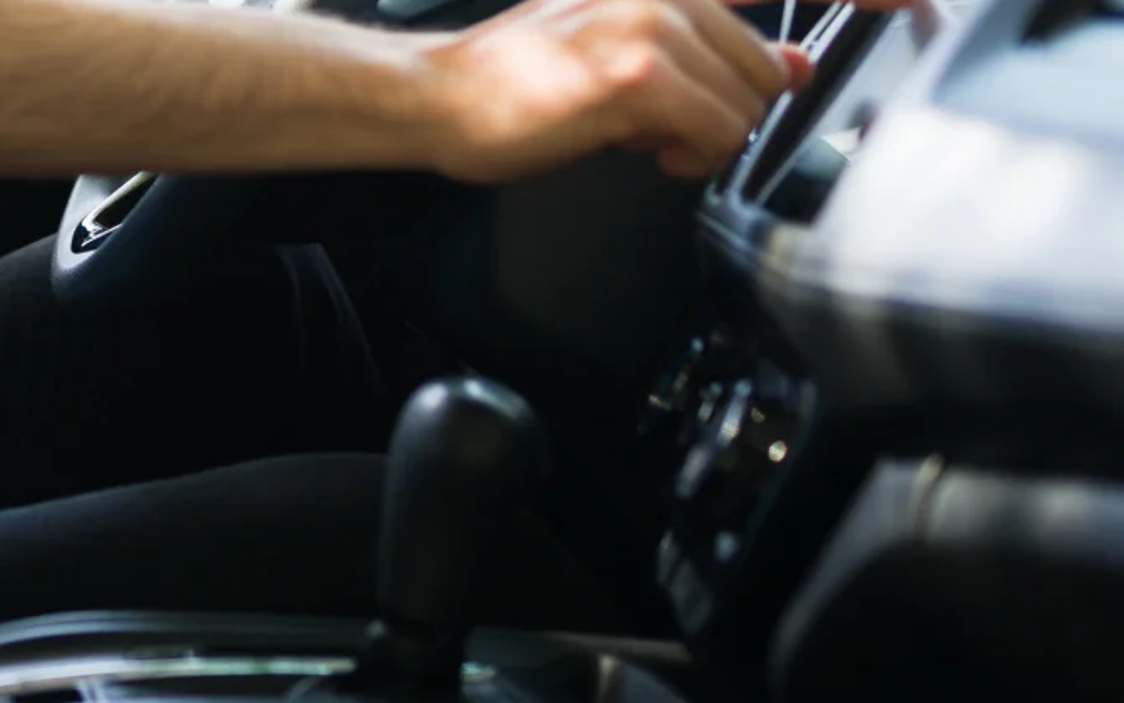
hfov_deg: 19.0
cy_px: -247
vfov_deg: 12.4
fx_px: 3125
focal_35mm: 102
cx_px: -294
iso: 160
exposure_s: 1/160
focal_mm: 35
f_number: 1.8
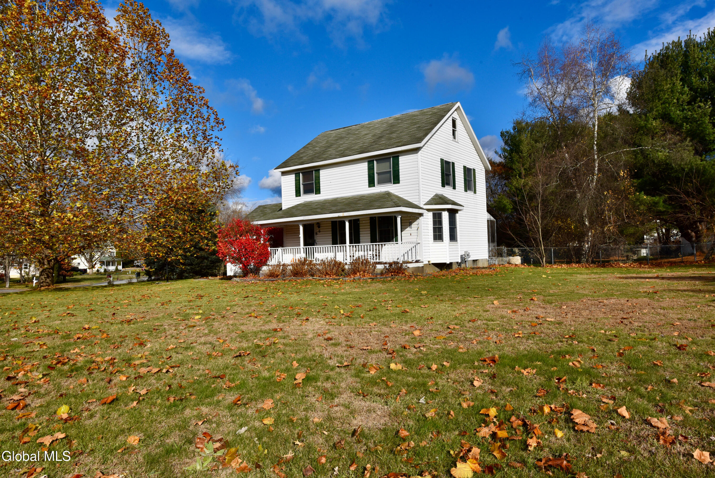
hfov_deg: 73.7
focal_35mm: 24
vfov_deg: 53.2
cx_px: 358
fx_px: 477
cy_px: 239
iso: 800
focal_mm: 24
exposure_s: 1/1000
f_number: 16
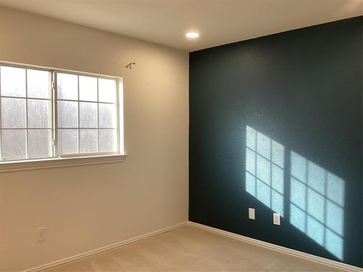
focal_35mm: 31
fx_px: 325
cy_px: 136
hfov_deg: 58.4
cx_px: 182
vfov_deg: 45.4
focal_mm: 3.3
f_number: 2.4
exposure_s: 1/120
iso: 100
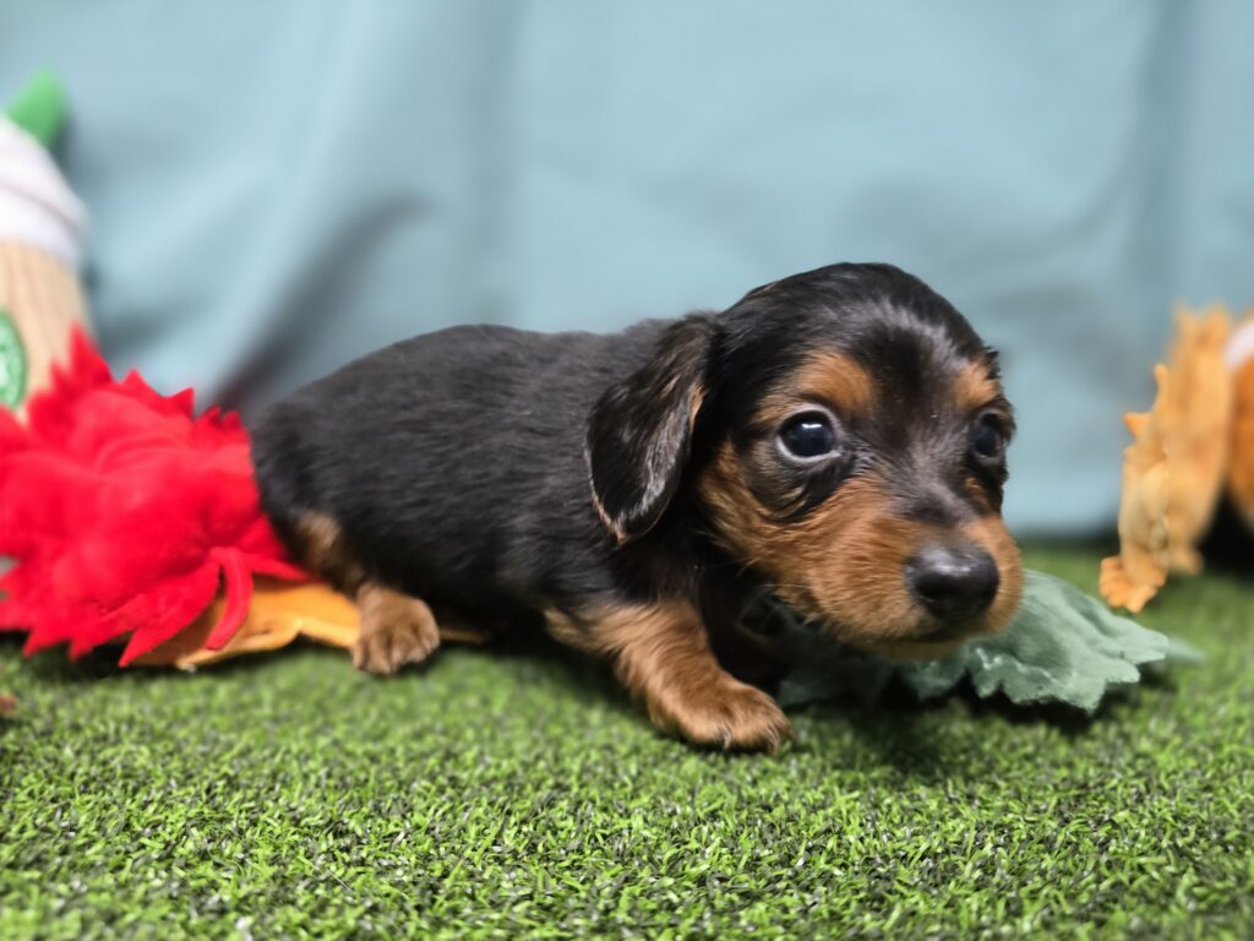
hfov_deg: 73.9
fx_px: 833
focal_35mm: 23
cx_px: 627
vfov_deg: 58.9
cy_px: 470
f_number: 1.7
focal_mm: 6.3
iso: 640
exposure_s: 1/240
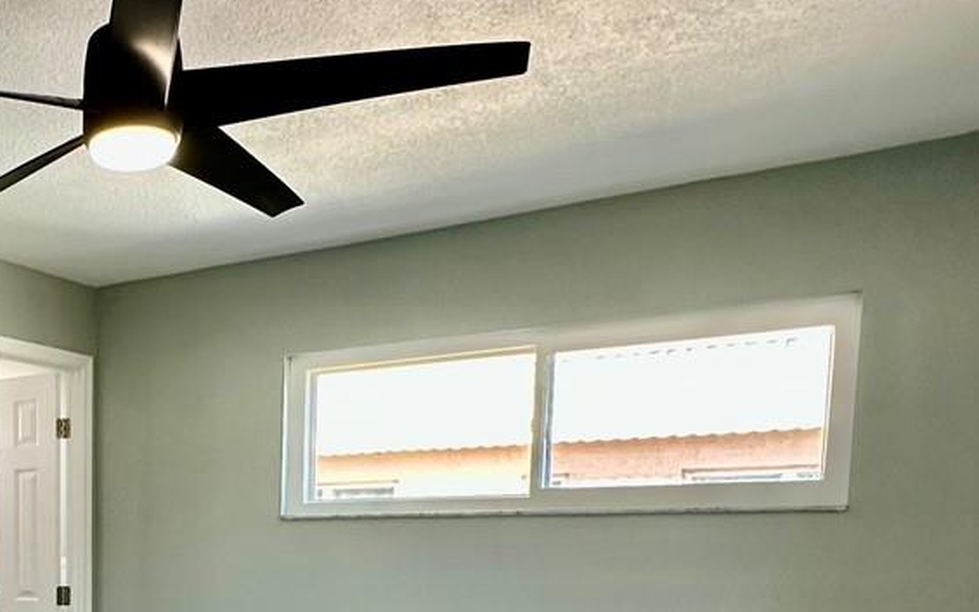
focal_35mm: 42
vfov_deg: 27.9
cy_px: 667
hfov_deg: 41.5
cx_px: 17
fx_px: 1120
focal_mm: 2.22
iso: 125
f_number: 2.2
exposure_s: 1/120
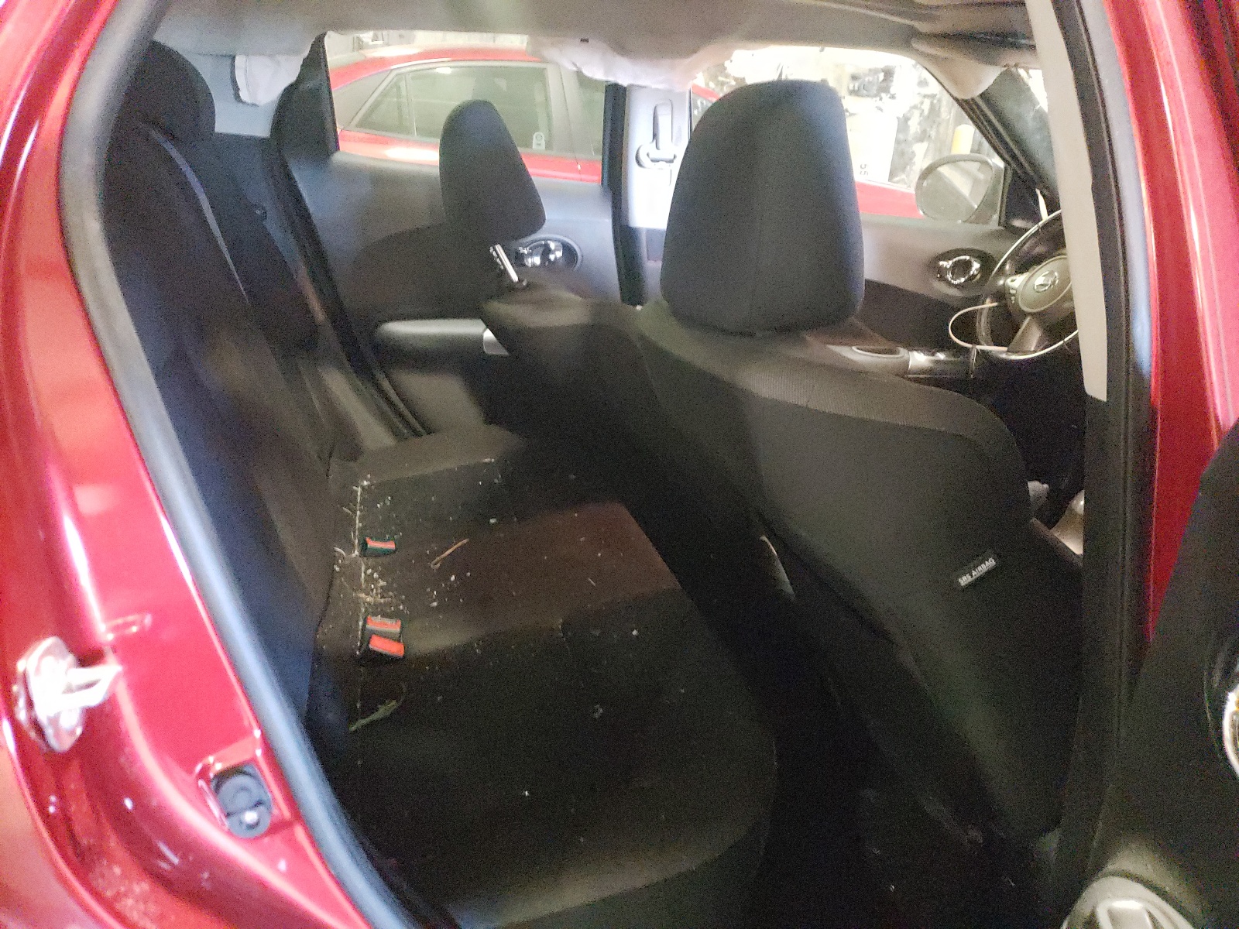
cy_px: 464
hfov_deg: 67.3
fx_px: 931
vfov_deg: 53.1
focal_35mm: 26
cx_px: 620
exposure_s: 1/24
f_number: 1.5
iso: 1971
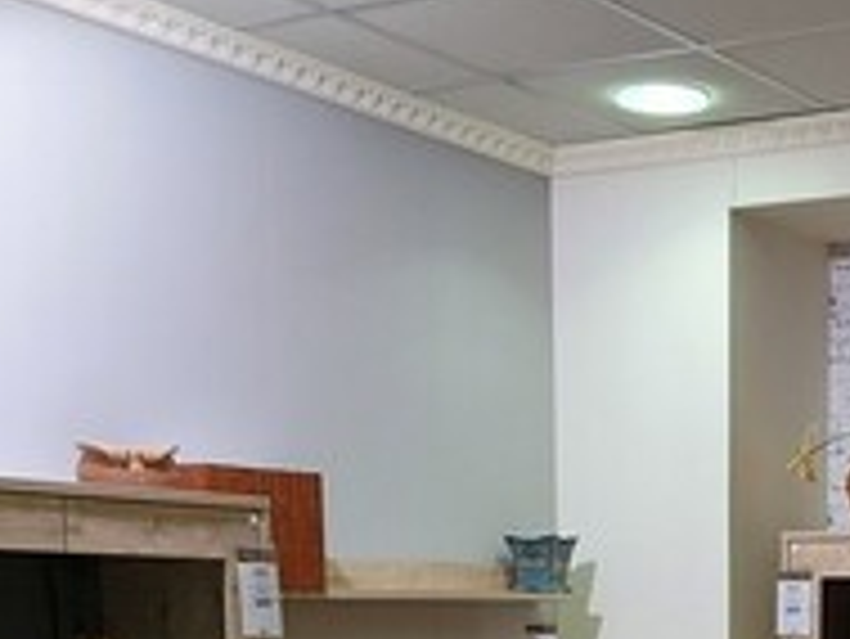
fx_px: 1867
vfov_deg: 17.7
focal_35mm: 76
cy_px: 918
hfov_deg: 24.9
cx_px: 769
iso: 160
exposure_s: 1/50
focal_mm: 5.23
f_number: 1.8
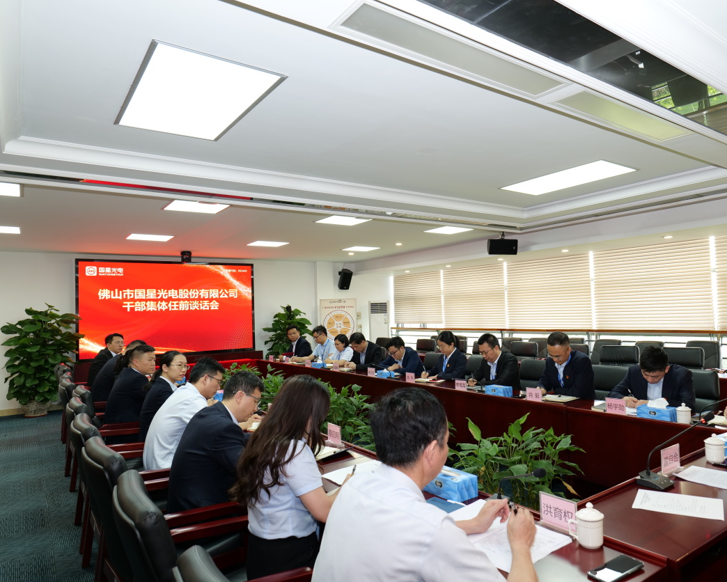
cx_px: 433
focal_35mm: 23
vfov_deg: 60.9
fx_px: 495
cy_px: 289
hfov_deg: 71.9
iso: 320
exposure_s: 1/15
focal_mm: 20
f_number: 5.6
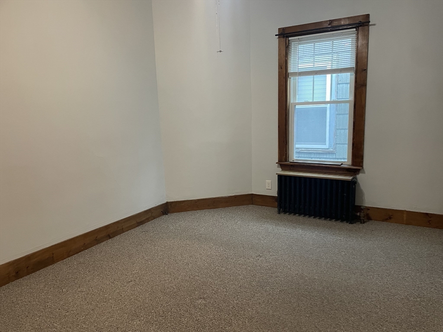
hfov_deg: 67.3
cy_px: 166
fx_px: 333
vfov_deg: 53.1
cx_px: 222
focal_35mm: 26
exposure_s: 1/60
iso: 250
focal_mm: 4.2
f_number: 1.6
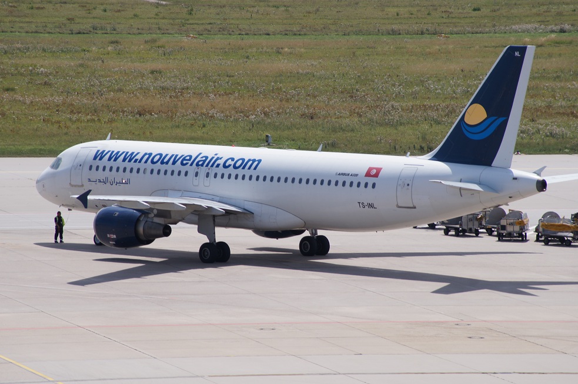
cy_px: 192
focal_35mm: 300
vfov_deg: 4.6
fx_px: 4811
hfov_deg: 6.9
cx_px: 289
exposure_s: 1/400
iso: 100
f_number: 9
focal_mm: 200
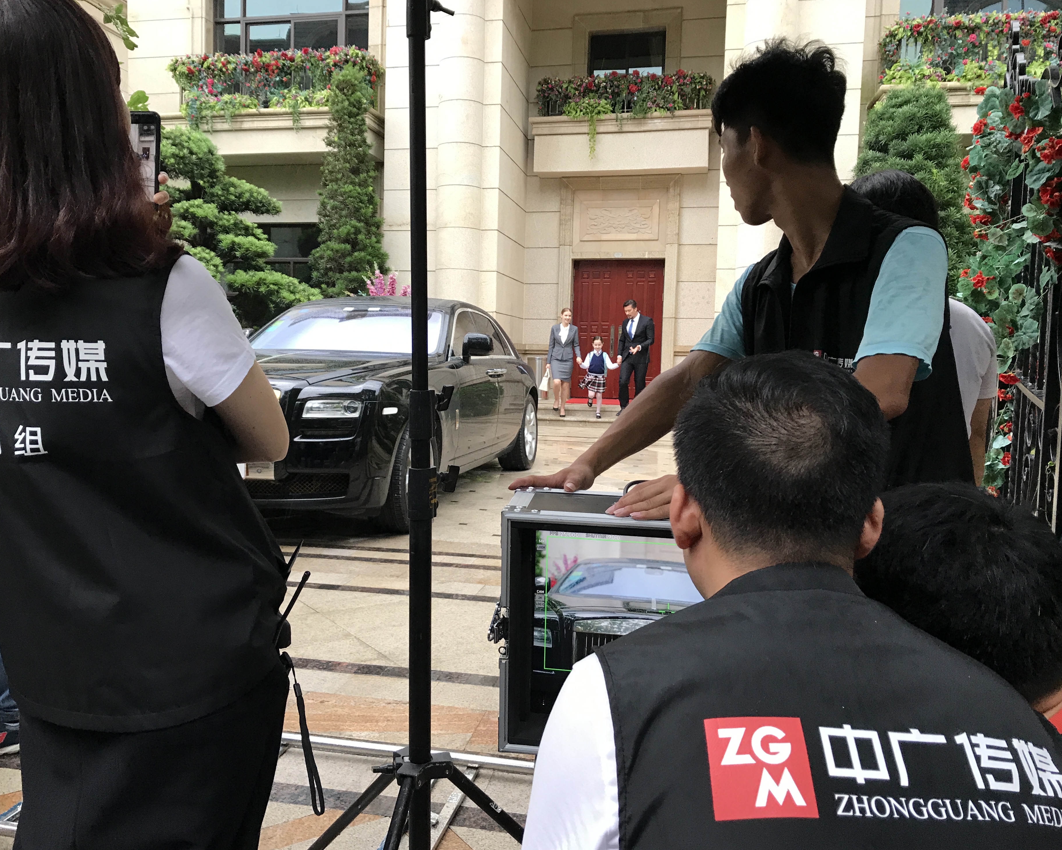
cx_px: 482
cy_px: 427
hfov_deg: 58.7
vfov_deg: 48.5
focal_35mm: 30
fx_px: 943
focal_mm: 3.99
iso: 32
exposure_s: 1/33
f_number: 1.8
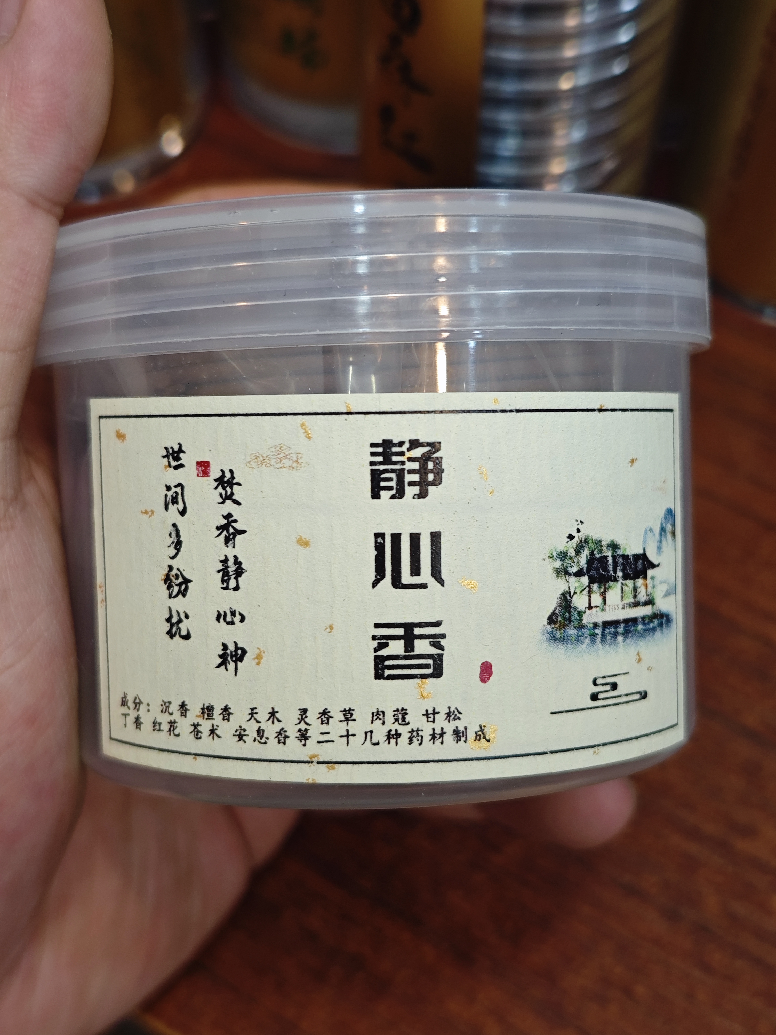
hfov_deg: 30.9
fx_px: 1405
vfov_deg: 40.4
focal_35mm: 47
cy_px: 520
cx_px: 389
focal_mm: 6.55
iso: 250
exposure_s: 1/100
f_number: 1.6
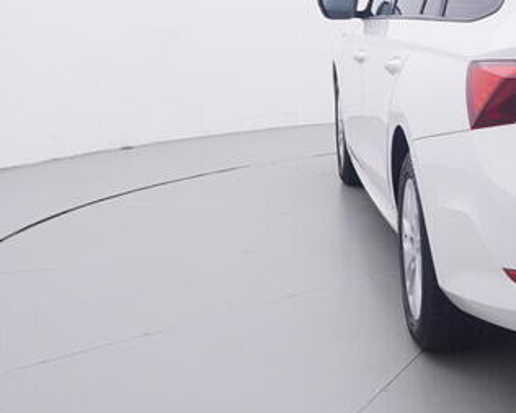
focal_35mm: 69
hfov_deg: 25.8
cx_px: 554
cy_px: 88
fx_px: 1047
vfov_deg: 22.1
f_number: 5
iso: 200
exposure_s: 1/80
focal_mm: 15
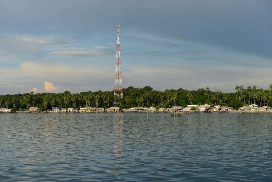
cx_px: 136
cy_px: 91
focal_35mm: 58
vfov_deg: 23.4
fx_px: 438
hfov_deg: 34.5
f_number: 7.1
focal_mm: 58
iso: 100
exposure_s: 1/200
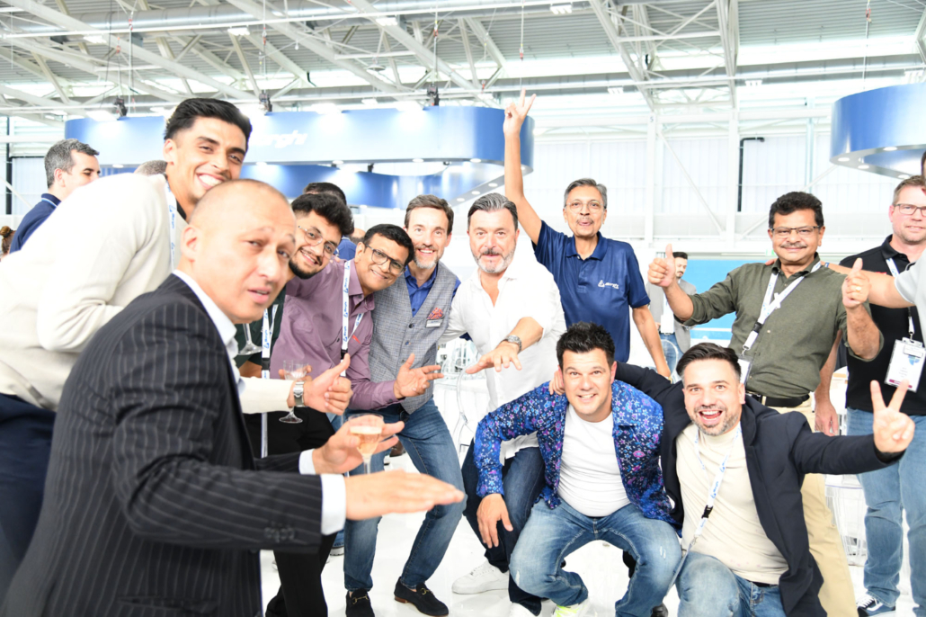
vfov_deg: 35.0
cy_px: 308
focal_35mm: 38
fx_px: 977
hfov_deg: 50.7
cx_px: 463
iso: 2500
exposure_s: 1/250
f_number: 4
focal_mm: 38
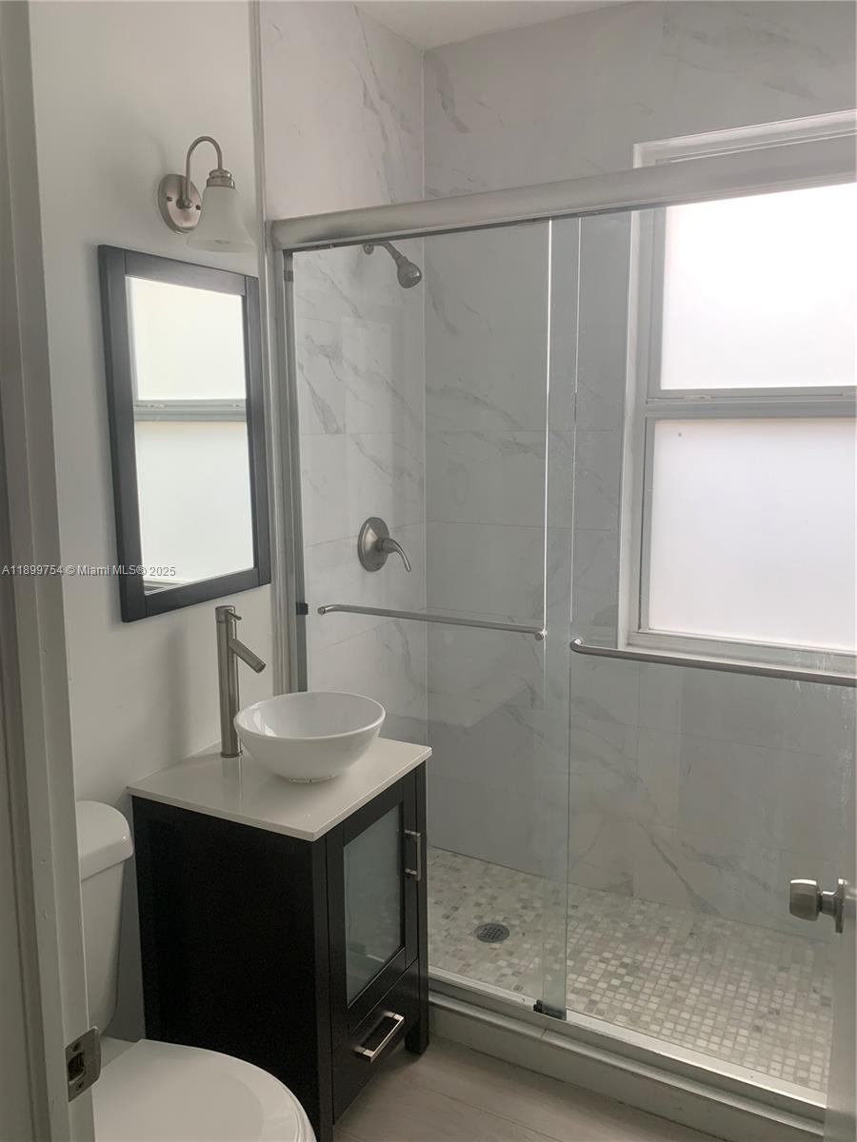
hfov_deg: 53.1
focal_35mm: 26
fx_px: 858
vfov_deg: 67.3
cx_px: 428
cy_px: 571
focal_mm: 4.25
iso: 100
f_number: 1.8
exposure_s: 1/74
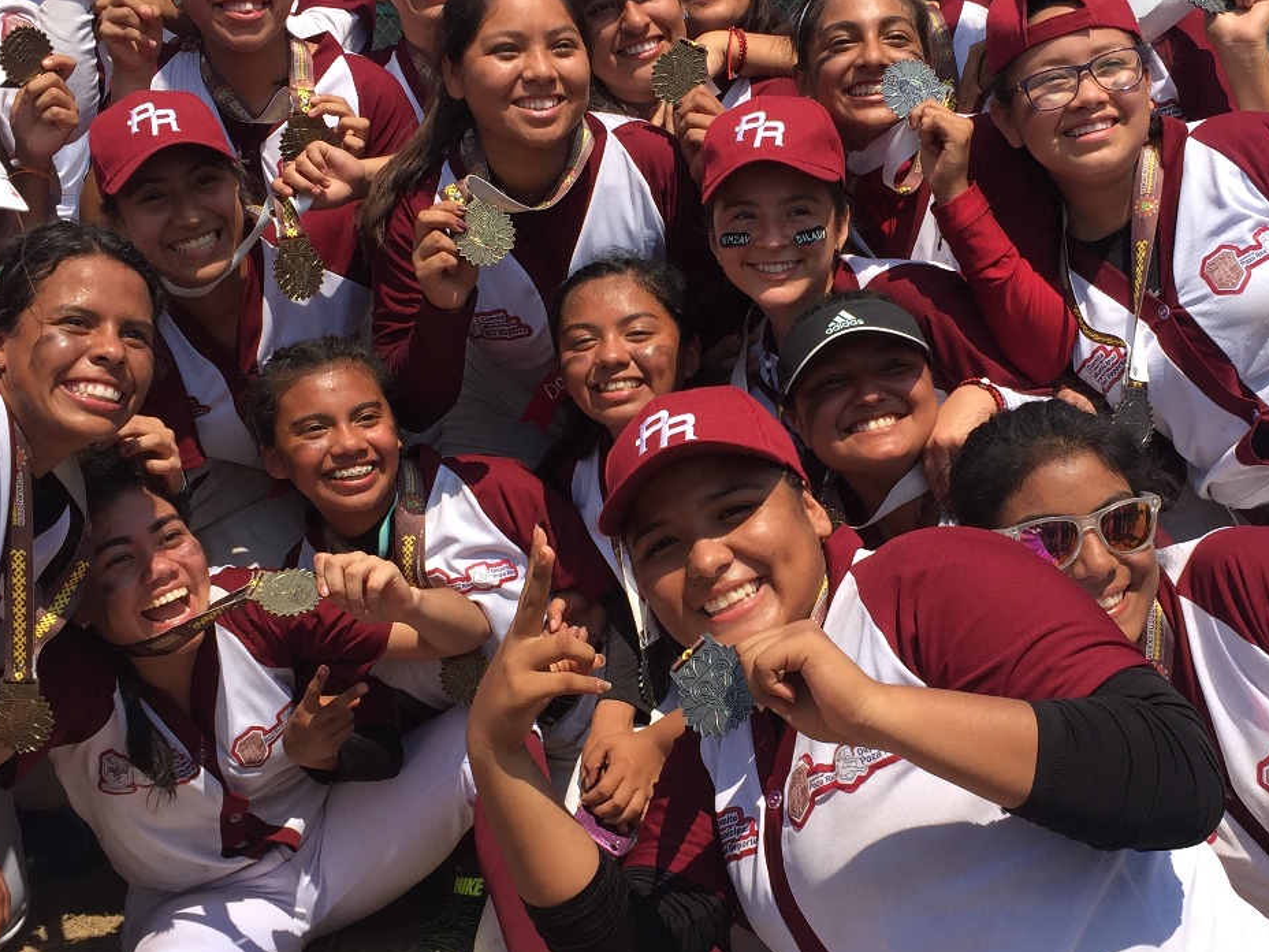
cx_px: 726
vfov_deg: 28.6
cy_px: 484
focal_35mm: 51
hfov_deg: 37.4
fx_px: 1870
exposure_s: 1/1883
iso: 32
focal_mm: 4.15
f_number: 2.2
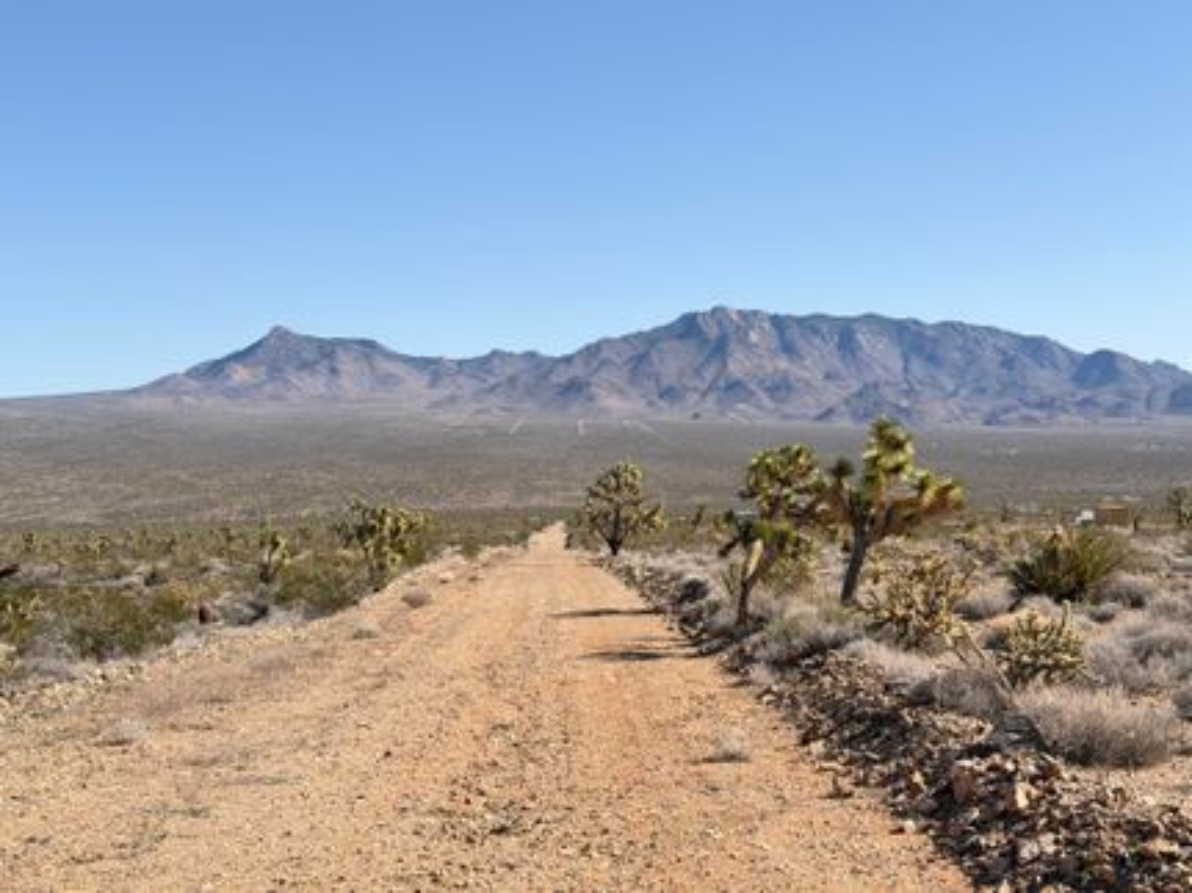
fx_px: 1652
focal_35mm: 48
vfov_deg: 30.3
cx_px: 596
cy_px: 446
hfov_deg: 39.7
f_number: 1.78
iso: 80
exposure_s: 1/4587
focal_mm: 6.76
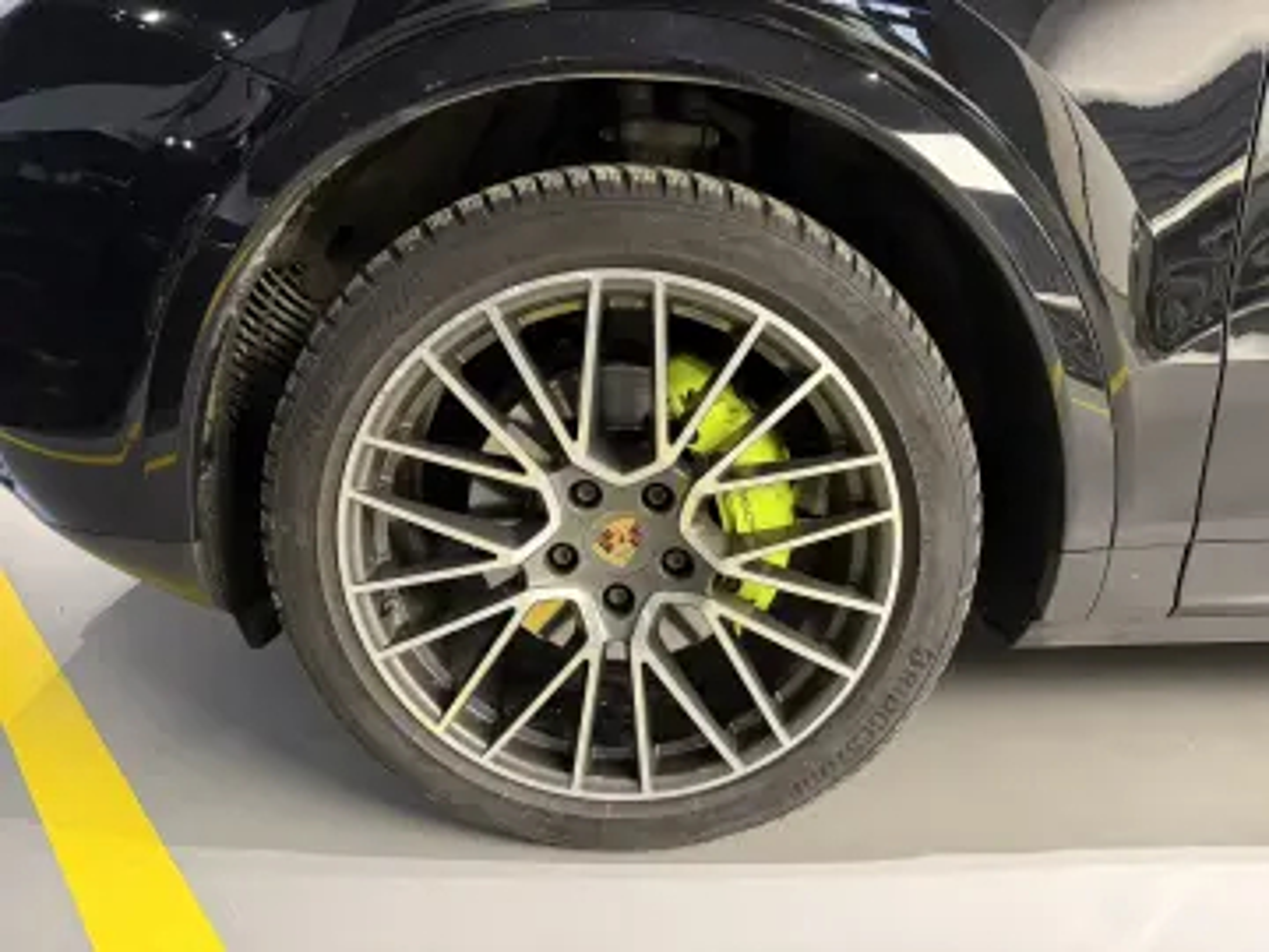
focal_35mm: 24
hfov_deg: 71.6
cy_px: 476
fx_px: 880
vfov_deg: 56.8
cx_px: 634
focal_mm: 6.76
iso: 640
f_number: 1.78
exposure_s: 1/33
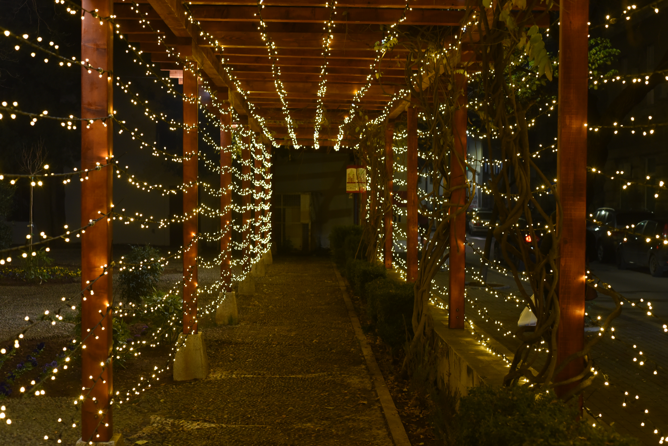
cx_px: 334
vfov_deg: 27.0
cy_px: 223
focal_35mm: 50
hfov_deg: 39.6
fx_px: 928
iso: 2000
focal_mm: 50
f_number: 4.5
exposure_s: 1/100
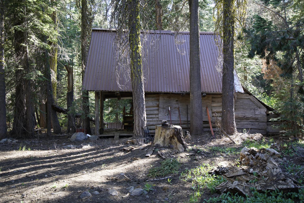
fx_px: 296
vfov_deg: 37.9
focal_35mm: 35
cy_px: 102
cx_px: 152
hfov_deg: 54.4
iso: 400
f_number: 4
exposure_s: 1/160
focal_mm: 35
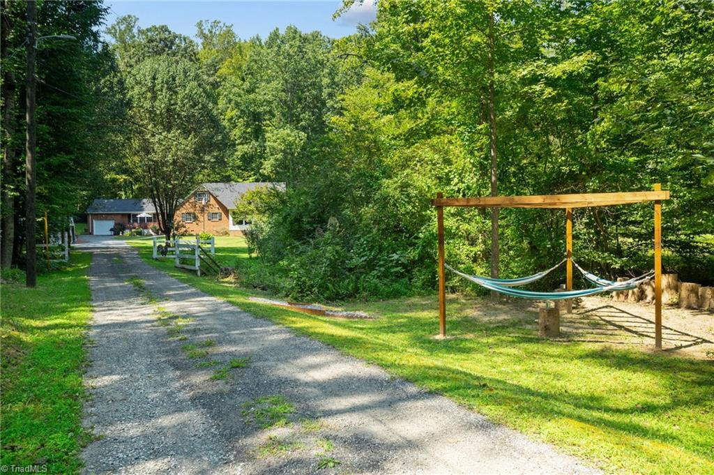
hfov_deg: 63.7
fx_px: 575
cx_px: 357
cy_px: 238
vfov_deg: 44.9
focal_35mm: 29
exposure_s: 1/125
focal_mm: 29
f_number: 8
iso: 250
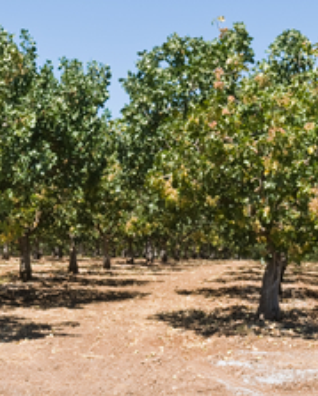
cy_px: 233
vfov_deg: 17.9
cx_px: 11
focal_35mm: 107
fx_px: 1256
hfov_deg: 14.2
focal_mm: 34
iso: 200
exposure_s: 1/80
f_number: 14
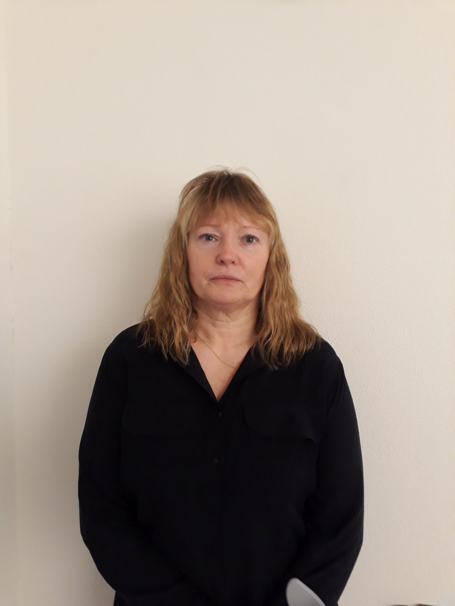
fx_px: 473
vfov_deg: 65.3
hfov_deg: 51.4
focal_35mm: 27
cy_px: 303
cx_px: 228
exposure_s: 1/17
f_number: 1.9
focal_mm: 3.6
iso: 250
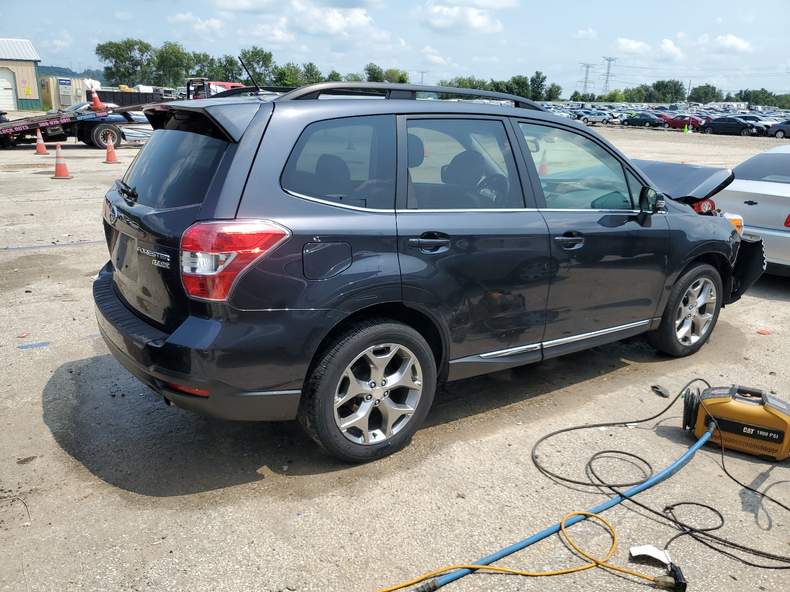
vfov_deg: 53.1
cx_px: 395
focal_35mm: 26
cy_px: 296
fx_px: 593
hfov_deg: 67.3
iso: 50
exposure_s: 1/3333
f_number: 1.5
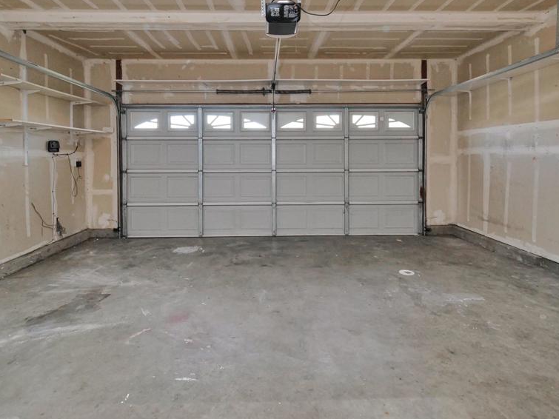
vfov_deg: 67.8
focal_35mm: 19
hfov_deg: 84.7
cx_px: 283
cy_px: 163
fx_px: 307
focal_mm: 7
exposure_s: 1/200
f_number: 3.5
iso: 800
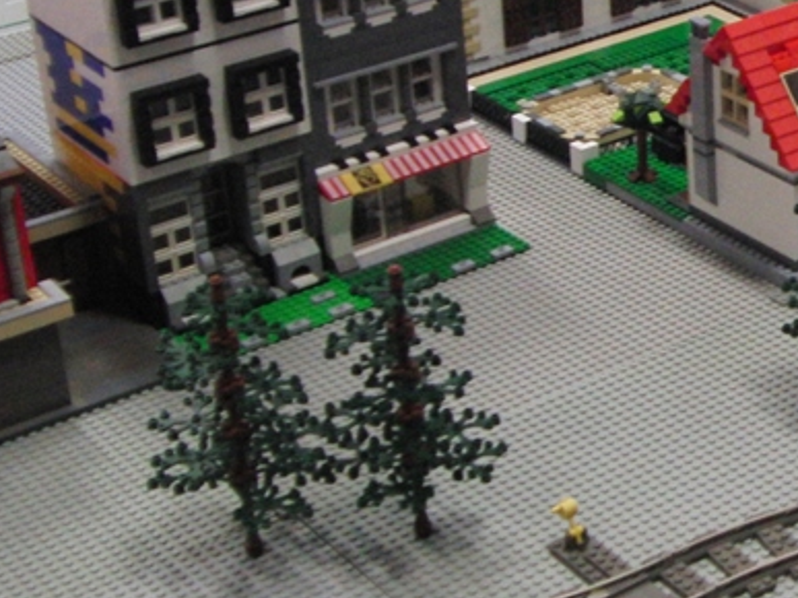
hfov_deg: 18.7
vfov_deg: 15.0
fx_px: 2258
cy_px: 142
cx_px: 1010
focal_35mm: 98
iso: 400
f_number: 3
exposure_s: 1/30
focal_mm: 6.5
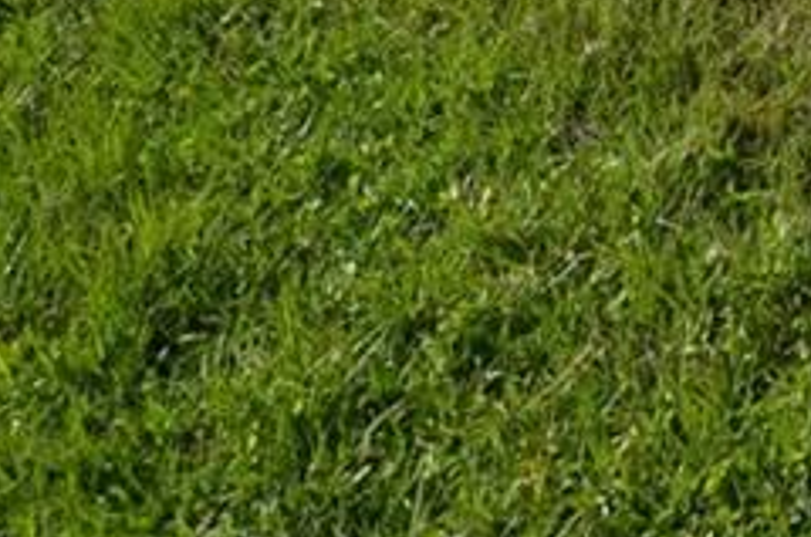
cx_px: 1385
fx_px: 2248
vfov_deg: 10.6
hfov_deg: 17.3
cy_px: -937
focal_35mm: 100
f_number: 8
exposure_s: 1/250
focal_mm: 10
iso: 100
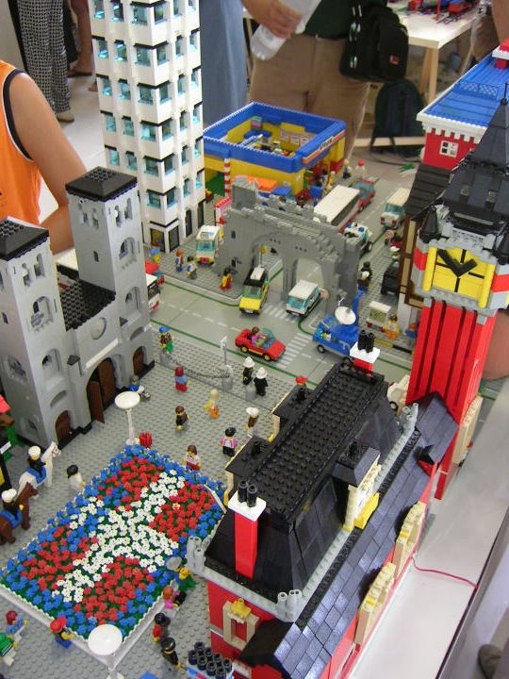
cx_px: 254
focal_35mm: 36
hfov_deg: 39.7
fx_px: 706
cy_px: 340
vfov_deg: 51.4
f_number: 2.8
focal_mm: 5.6
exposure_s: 1/30
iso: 100
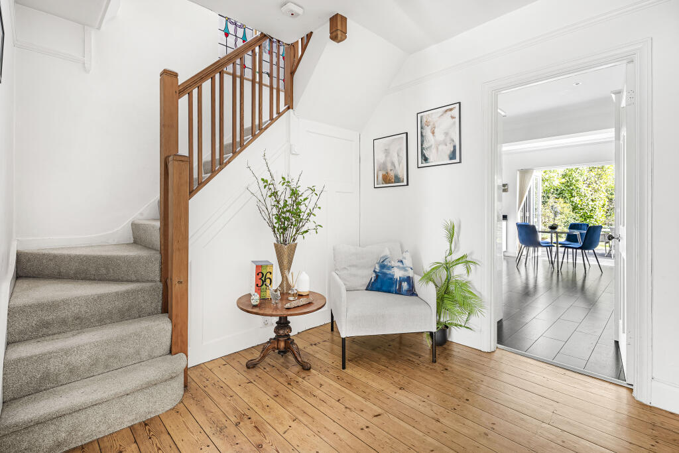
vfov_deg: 73.8
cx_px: 340
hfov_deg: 96.7
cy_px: 226
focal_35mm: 16
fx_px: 302
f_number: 8
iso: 100
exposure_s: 3.2
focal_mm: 16
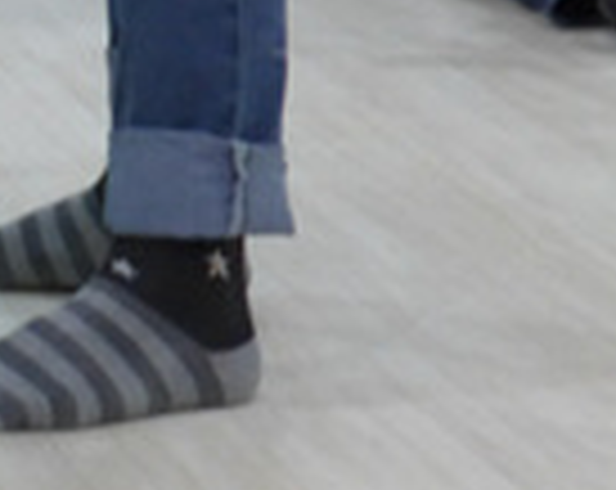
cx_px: -715
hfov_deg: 8.4
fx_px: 3911
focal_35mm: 215
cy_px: -486
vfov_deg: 6.9
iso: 320
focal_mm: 9.2
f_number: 1.8
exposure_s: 1/160
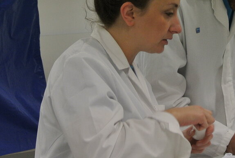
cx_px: 197
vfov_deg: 12.8
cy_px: 93
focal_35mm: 107
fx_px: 699
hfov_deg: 18.8
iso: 200
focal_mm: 12.2
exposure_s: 1/80
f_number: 3.8
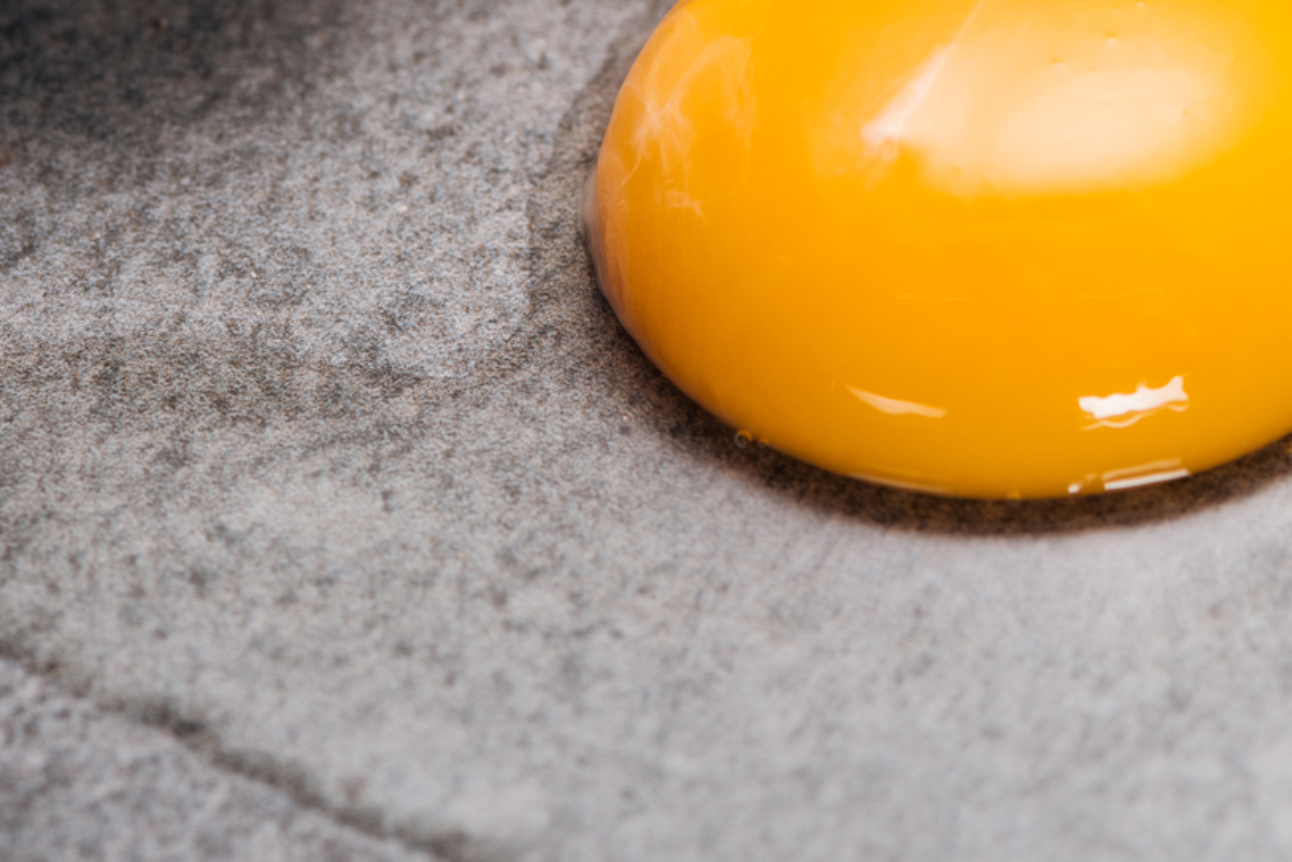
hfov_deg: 8.4
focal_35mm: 245
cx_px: 909
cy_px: -63
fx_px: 8794
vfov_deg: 5.6
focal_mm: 105
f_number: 9
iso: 125
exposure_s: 1/160
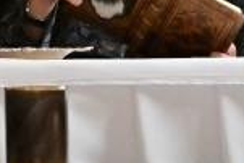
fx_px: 9288
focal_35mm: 1369
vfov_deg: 1.0
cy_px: -224
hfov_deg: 1.5
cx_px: 204
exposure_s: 1/160
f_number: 2.8
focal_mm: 135
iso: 1250
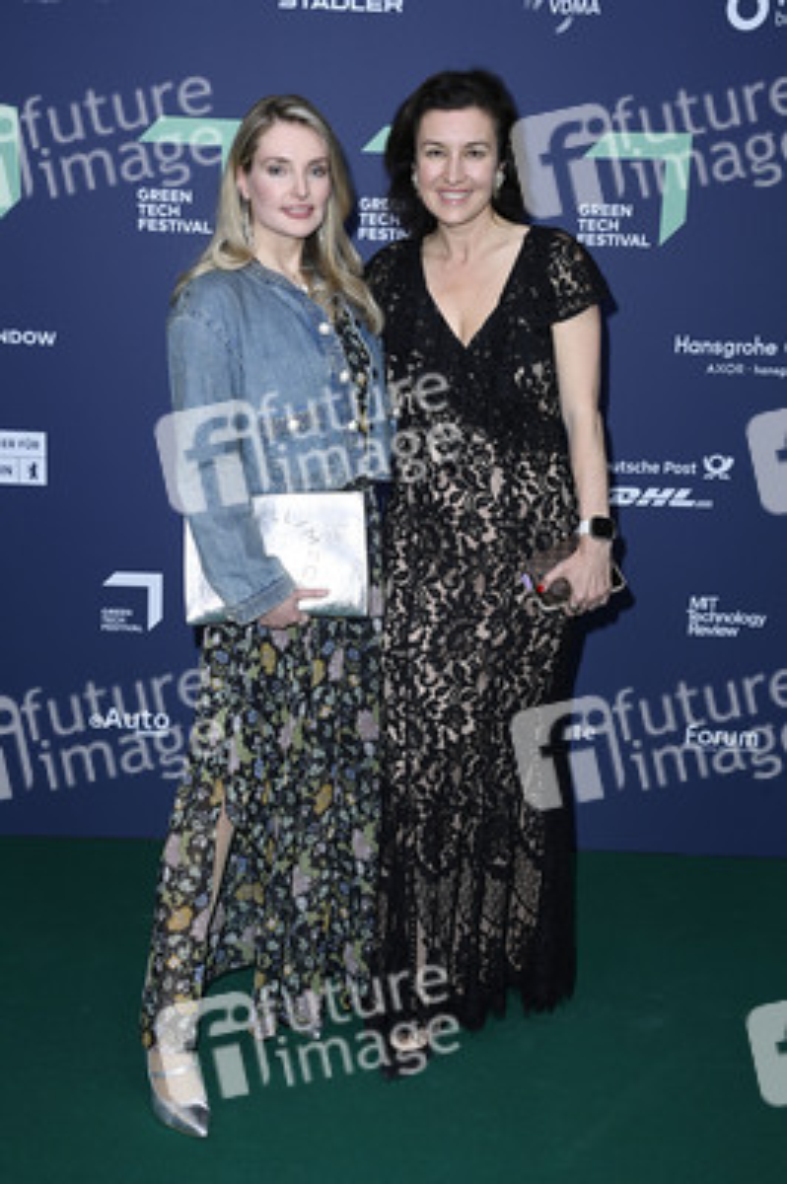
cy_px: 592
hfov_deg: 28.0
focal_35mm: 48
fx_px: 1577
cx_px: 394
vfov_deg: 41.1
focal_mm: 48
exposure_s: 1/250
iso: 640
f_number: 6.3
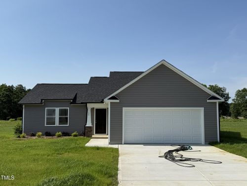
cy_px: 93
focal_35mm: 36
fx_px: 257
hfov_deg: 51.4
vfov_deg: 39.7
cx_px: 124
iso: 80
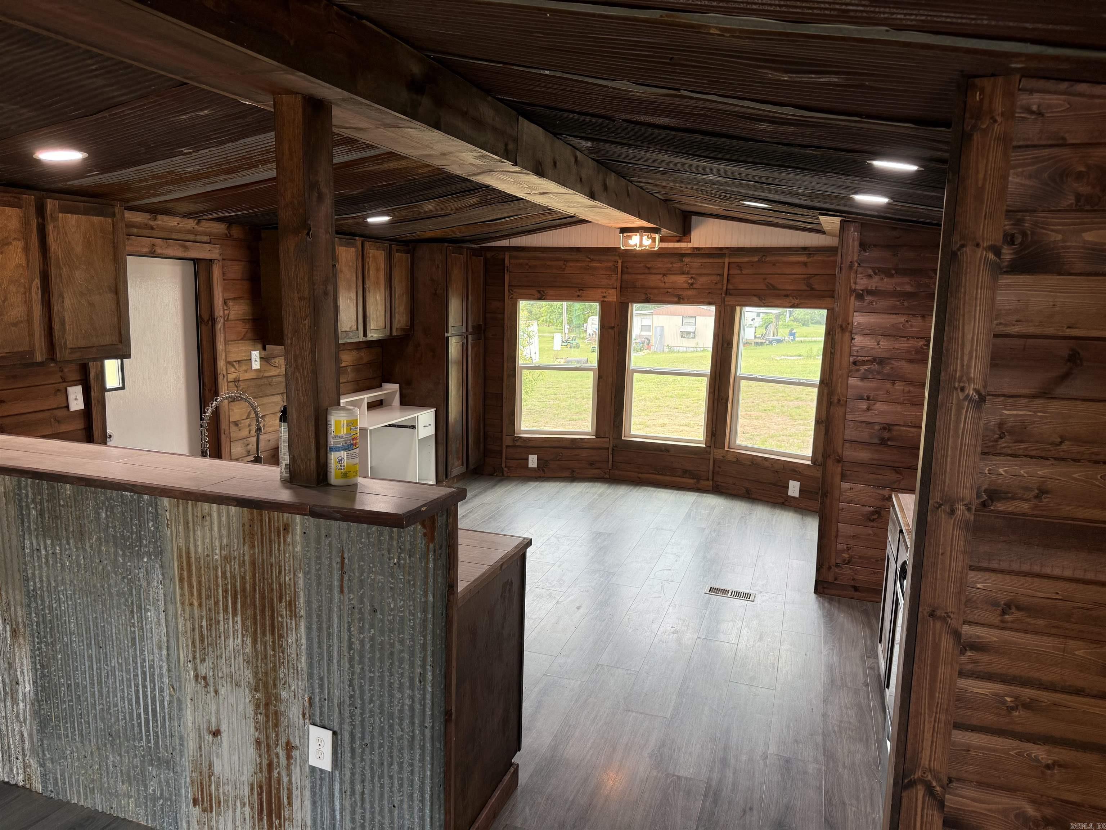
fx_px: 767
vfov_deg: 56.8
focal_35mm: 24
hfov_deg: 71.6
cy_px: 415
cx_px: 553
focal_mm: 6.76
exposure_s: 1/139
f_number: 1.78
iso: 125
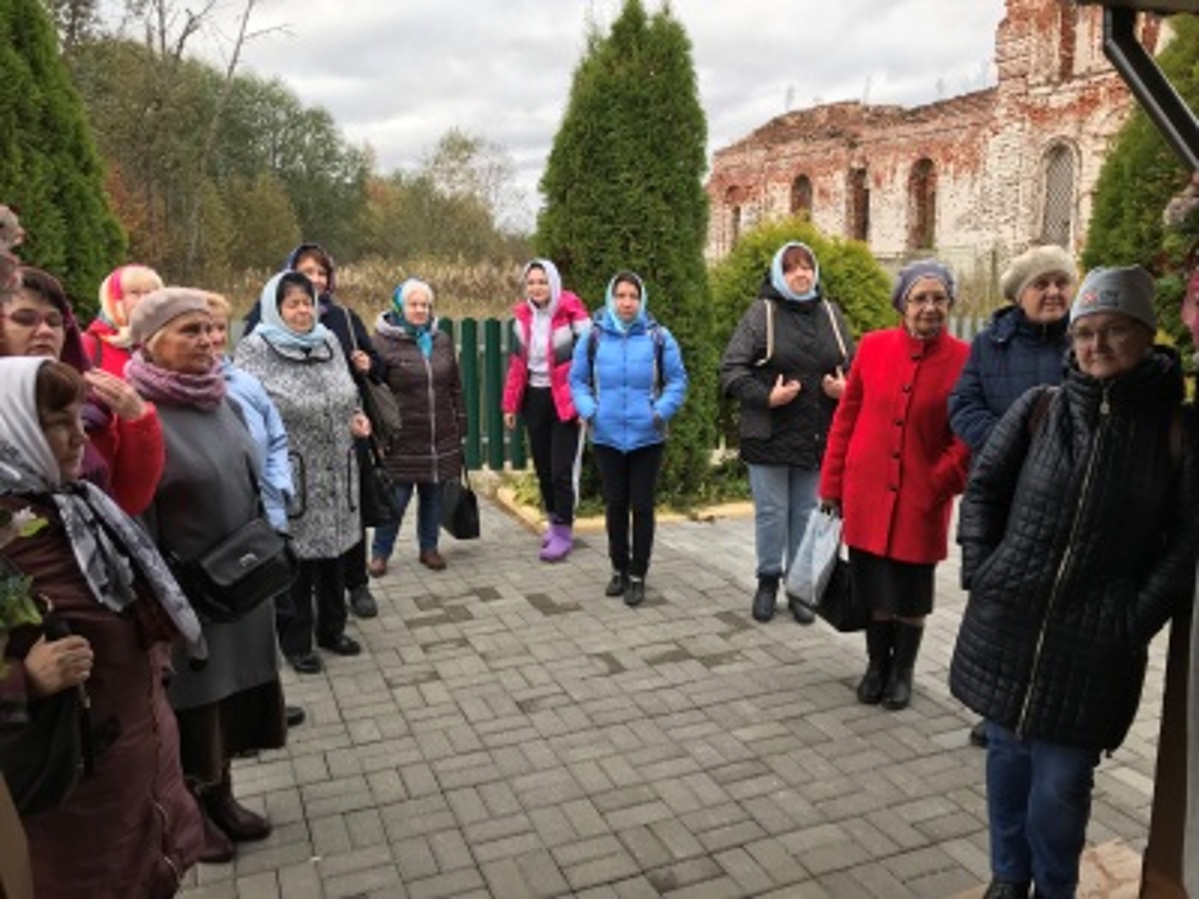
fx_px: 970
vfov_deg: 49.7
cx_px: 600
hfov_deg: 63.4
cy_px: 450
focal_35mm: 28
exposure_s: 1/380
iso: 20
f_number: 1.8
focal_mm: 3.99
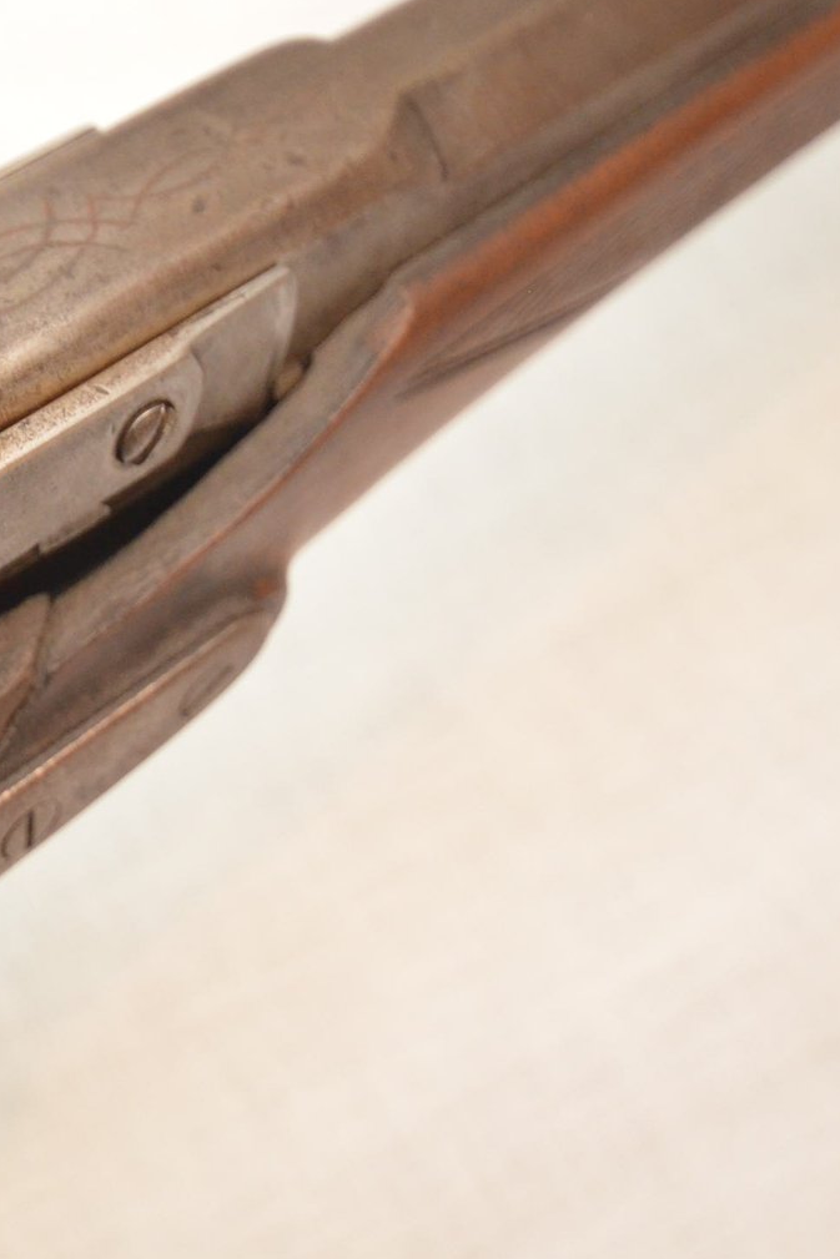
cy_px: 582
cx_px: -21
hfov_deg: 21.4
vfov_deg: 32.9
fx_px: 2134
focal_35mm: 61
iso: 2800
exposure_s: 1/60
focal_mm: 24
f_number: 4.5
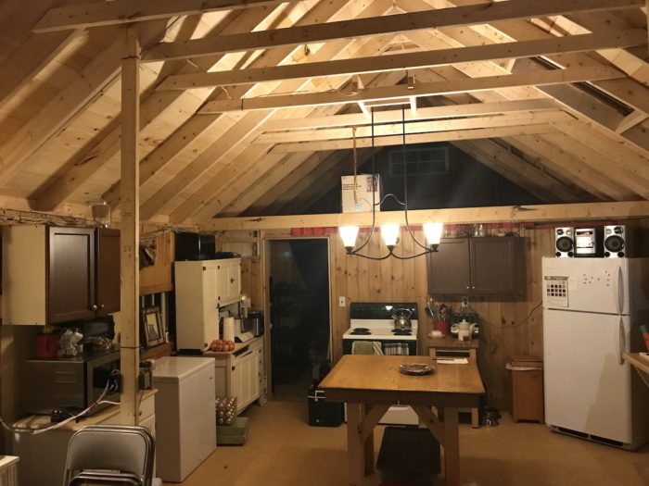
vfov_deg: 49.7
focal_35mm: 28
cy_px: 243
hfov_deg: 63.4
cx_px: 324
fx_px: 525
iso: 100
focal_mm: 3.99
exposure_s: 1/15
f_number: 1.8
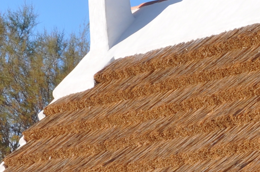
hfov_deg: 9.0
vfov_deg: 6.3
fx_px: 1573
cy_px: 201
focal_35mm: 218
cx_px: 472
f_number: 13
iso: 200
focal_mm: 28
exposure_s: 1/200
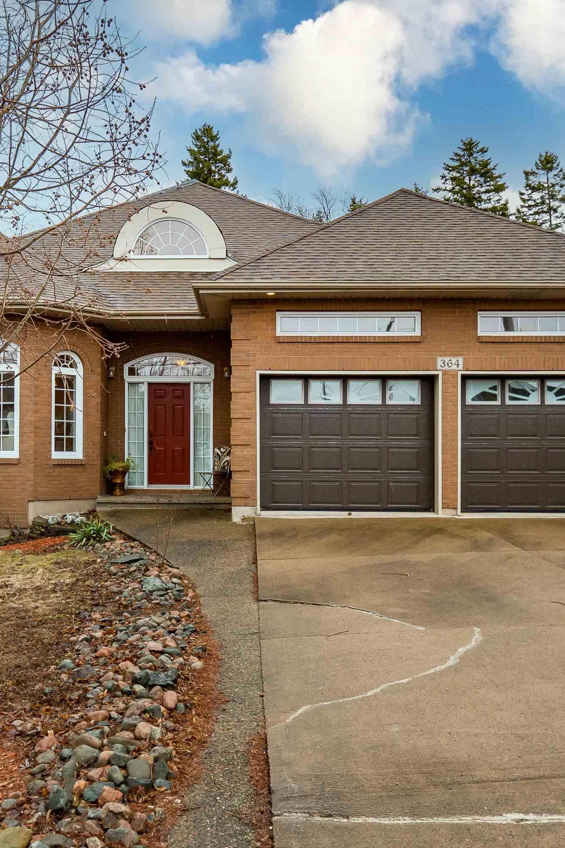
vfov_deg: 36.2
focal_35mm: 55
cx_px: 258
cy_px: 427
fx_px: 1294
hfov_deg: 24.6
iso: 400
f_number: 6.3
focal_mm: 24
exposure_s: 1/320
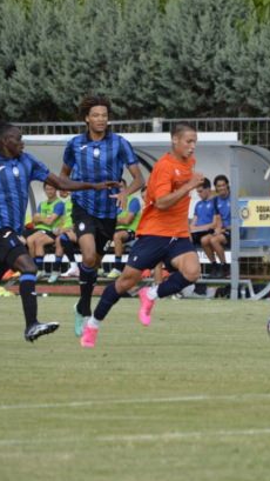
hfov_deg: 2.3
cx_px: 174
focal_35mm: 522
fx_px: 6645
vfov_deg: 4.1
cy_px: 259
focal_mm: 200
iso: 450
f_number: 5.6
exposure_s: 1/1000
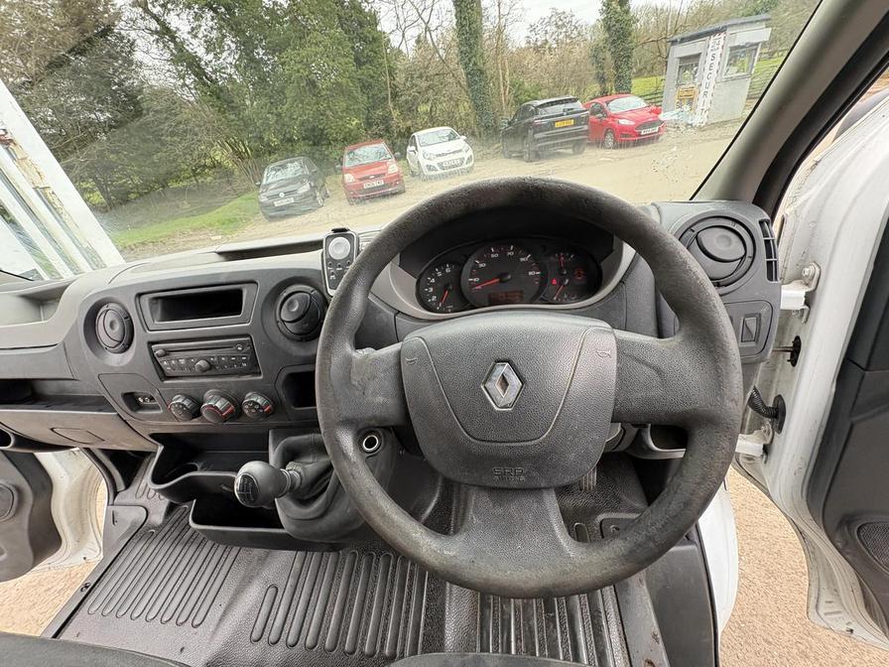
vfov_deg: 85.7
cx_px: 444
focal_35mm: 14
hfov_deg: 102.1
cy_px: 334
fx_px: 360
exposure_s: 1/99
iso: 160
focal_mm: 2.22
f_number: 2.2
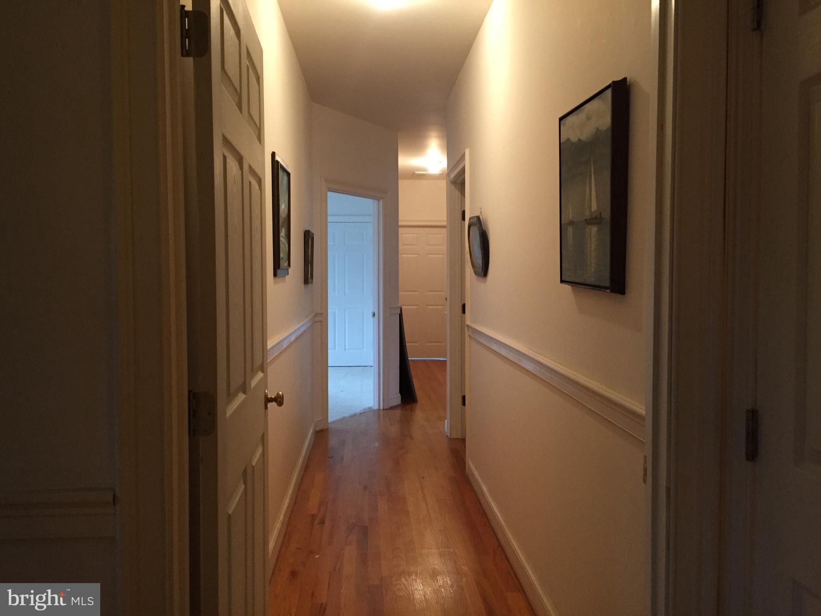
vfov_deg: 48.2
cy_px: 308
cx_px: 410
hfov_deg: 61.7
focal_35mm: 29
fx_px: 688
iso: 200
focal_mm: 4.15
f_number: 2.2
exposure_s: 1/30
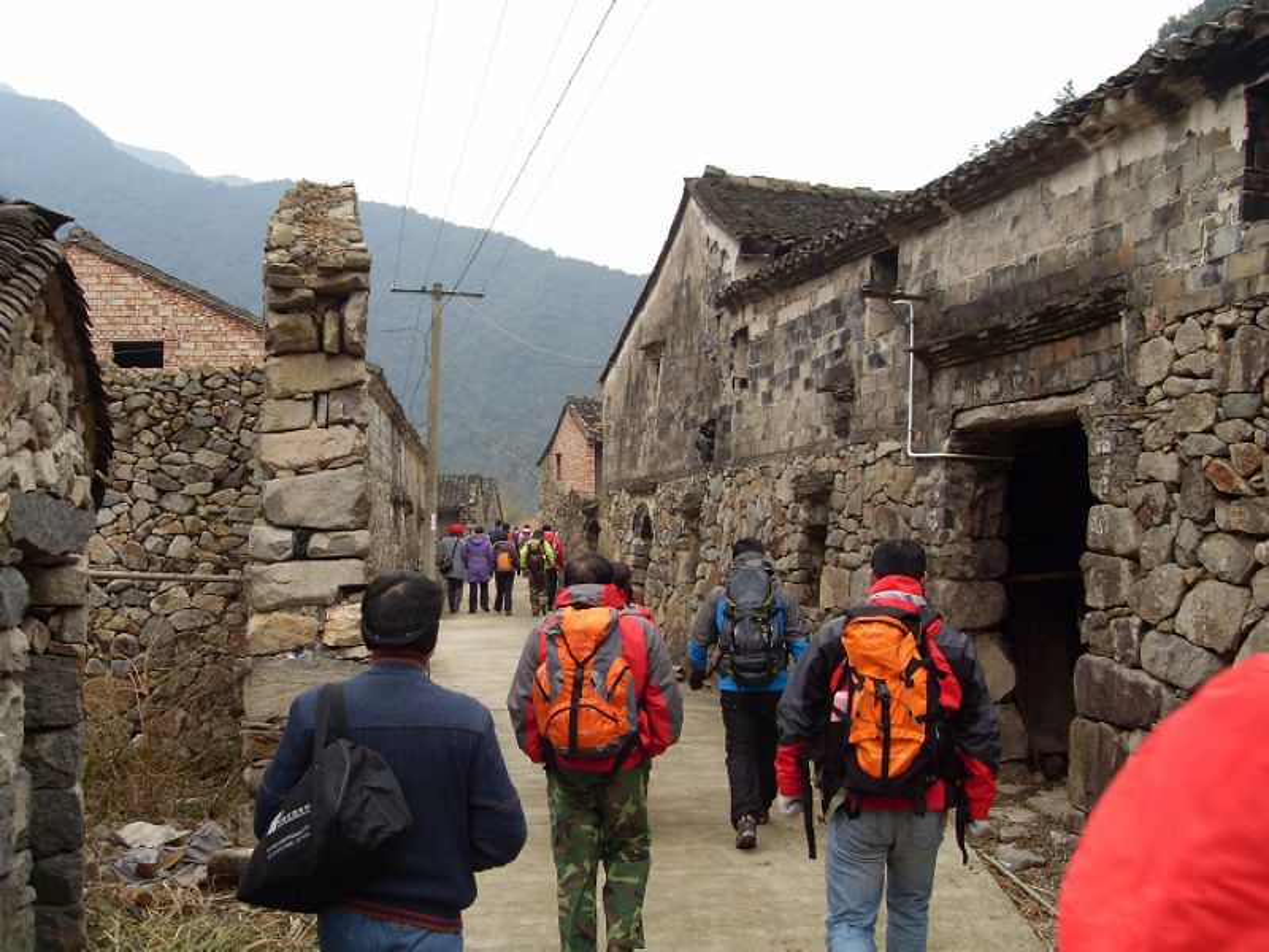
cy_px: 476
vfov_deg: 38.7
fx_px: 1356
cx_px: 634
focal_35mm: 37
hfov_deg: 50.1
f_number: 2.8
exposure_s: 1/125
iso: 80
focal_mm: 6.3
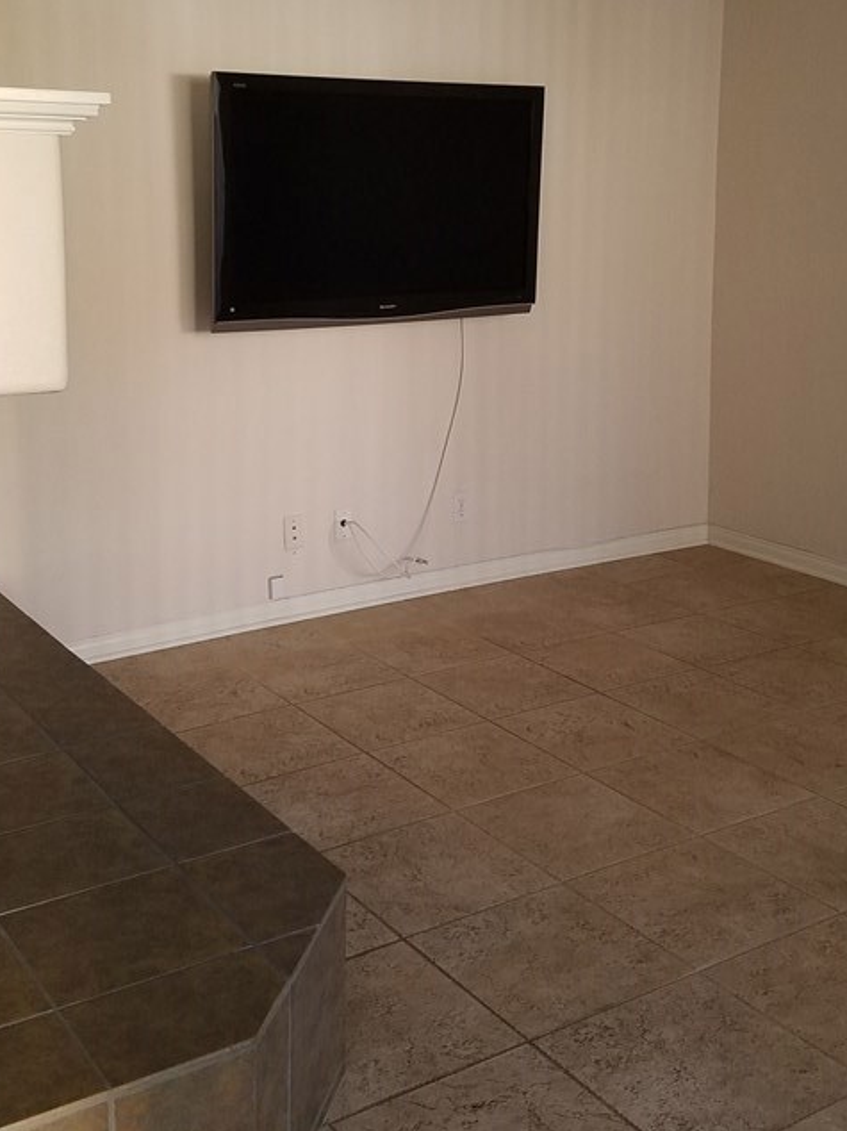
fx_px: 1371
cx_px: 435
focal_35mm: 42
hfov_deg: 34.3
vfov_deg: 44.1
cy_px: 367
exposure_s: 1/30
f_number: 1.7
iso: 160
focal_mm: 4.2
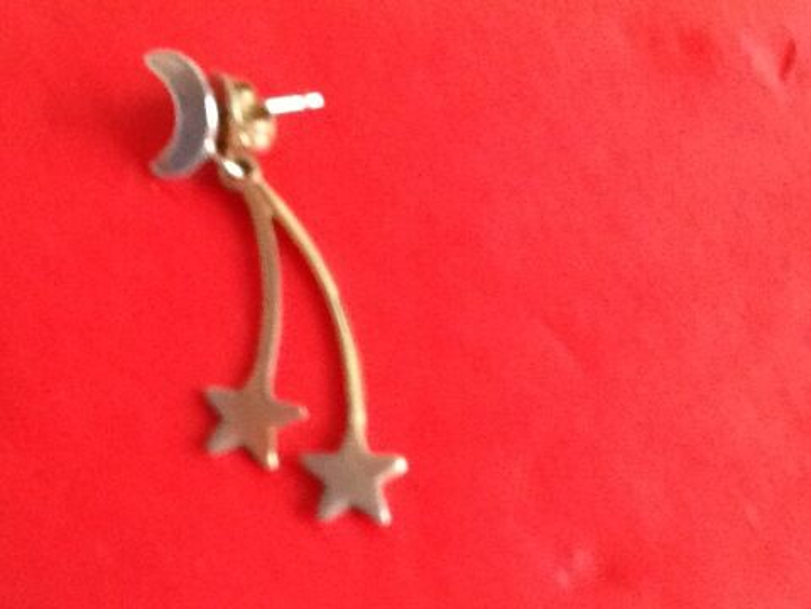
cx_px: 406
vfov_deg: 32.9
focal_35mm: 44
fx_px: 1031
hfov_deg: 42.9
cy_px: 304
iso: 320
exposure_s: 1/15
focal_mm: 2.03
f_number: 2.4
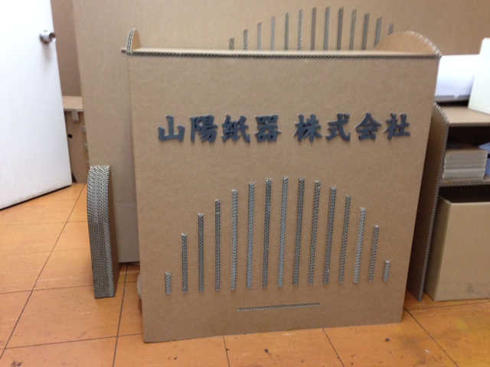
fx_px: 467
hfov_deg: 55.4
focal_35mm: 33
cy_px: 184
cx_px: 245
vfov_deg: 42.9
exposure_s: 1/20
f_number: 2.4
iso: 250
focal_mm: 4.12
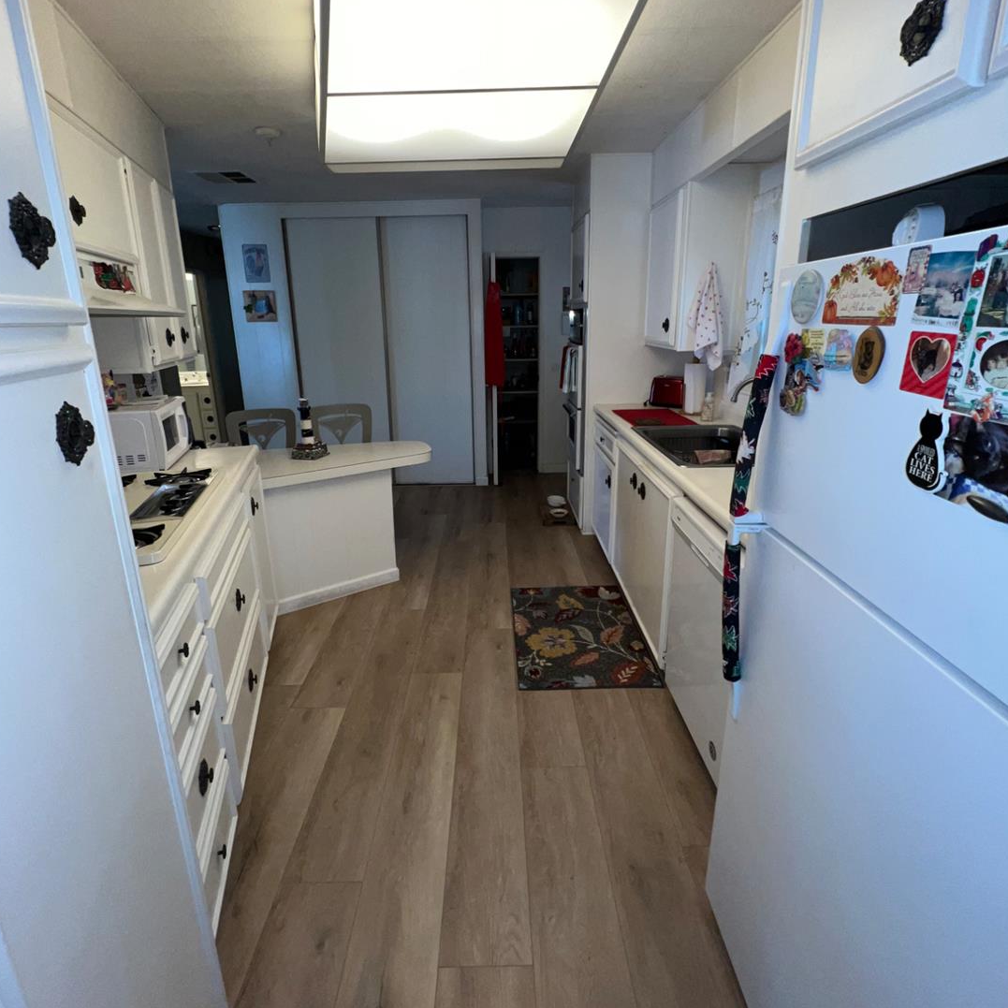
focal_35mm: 16
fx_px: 527
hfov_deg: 87.4
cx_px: 497
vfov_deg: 87.3
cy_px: 468
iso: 64
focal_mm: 1.57
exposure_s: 1/60
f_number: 1.8
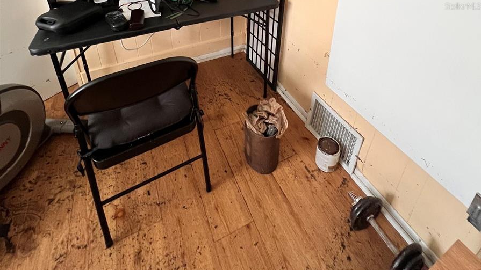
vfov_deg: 48.9
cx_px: 241
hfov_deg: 89.6
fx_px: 242
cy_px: 6
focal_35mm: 19
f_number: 1.8
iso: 400
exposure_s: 1/60
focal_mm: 1.57
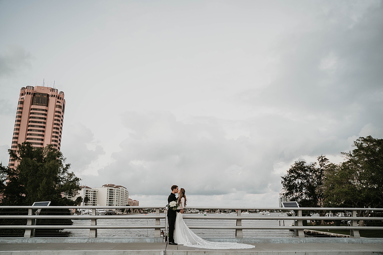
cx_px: 192
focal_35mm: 28
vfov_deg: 46.4
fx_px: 298
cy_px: 128
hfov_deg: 65.5
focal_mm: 28
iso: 400
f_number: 2.8
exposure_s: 1/200
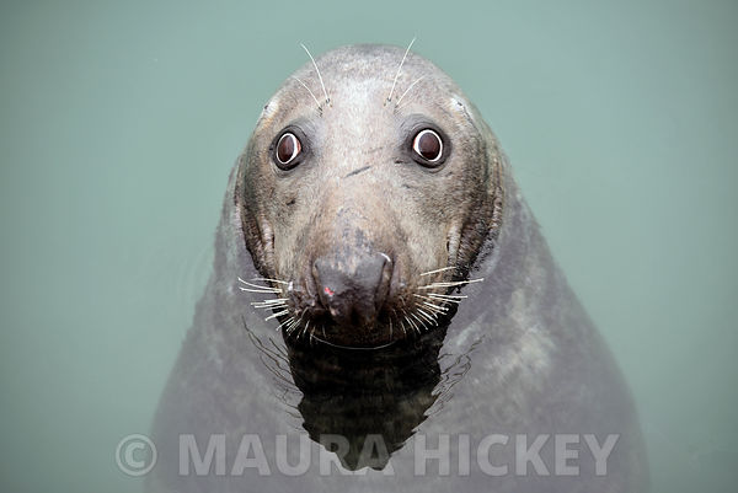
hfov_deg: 12.4
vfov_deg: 8.3
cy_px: 246
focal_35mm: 165
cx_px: 369
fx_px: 3385
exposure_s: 1/320
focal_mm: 165
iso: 400
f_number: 4
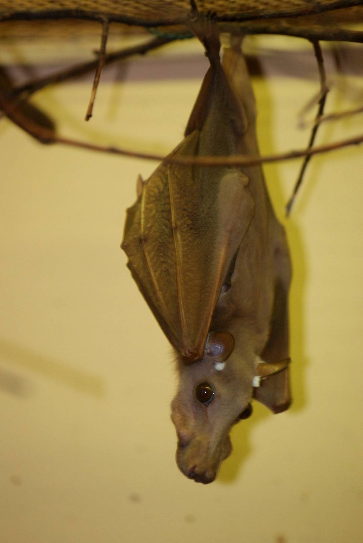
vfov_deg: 7.0
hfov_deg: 4.7
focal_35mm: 292
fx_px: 4411
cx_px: 182
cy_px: 272
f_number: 5
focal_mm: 195
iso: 1000
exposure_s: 1/60
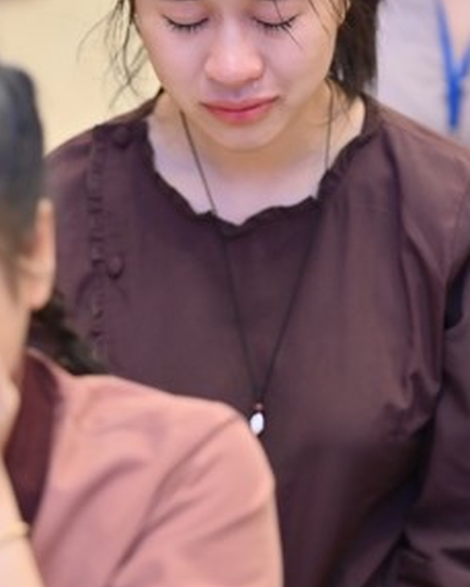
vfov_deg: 7.5
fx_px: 4449
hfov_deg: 6.0
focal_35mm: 256
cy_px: 320
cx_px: 225
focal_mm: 120
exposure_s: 1/80
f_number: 2.8
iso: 1000
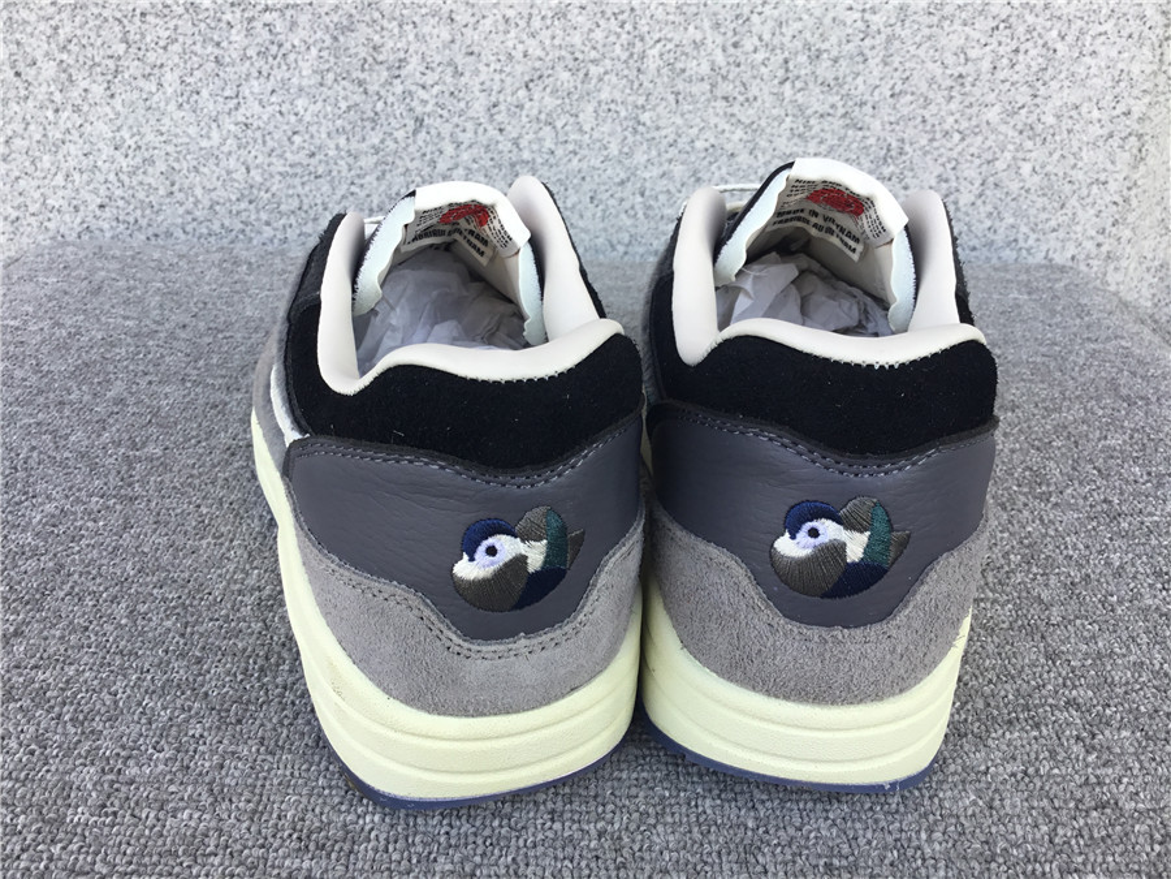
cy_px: 440
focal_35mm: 31
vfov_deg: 45.4
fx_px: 1049
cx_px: 586
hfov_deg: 58.4
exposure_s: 1/109
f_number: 2.4
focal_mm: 3.3
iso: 25
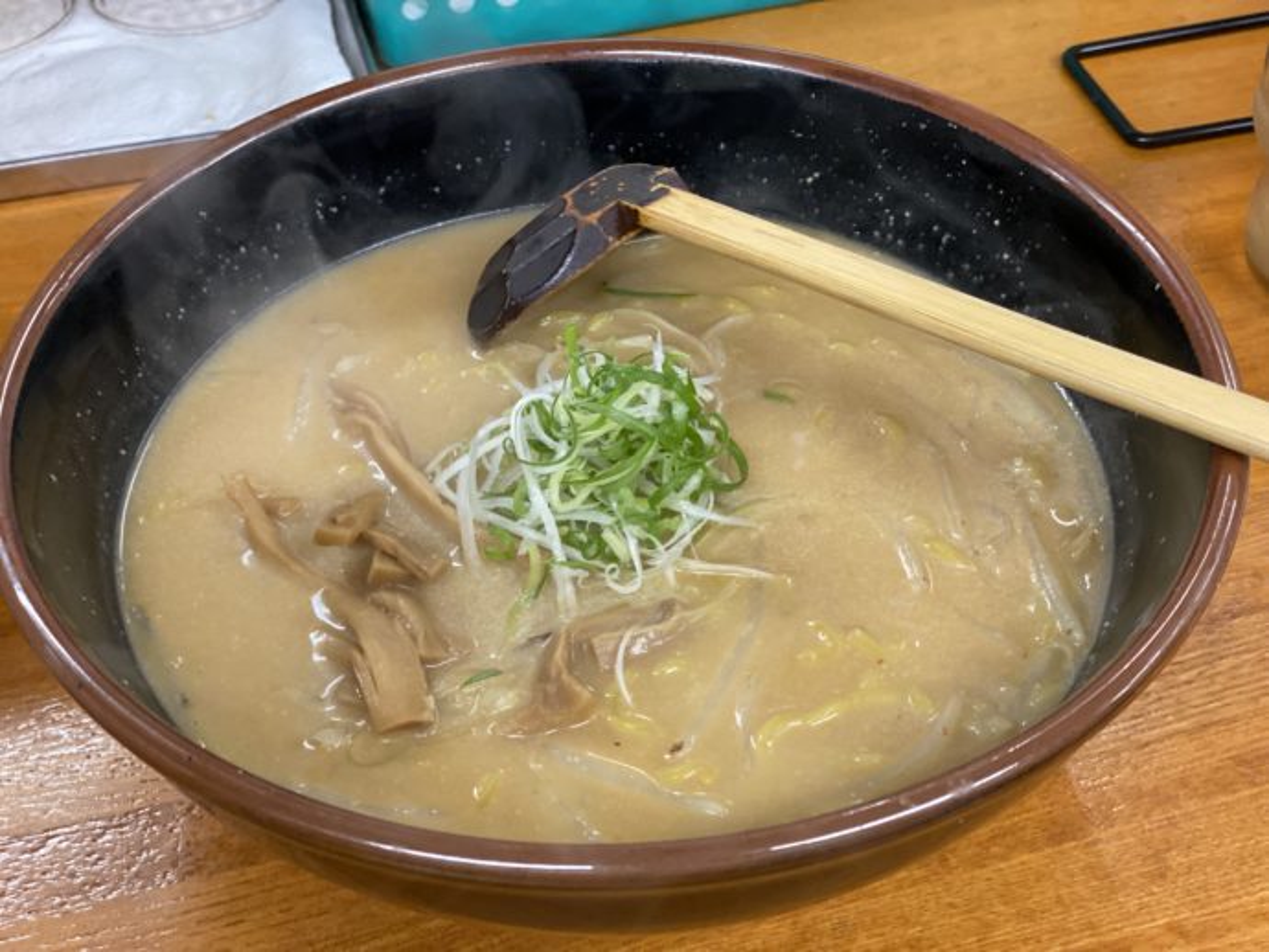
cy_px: 476
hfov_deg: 36.8
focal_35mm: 52
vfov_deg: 28.0
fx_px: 1907
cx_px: 634
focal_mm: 6
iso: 200
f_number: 2
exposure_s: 1/100
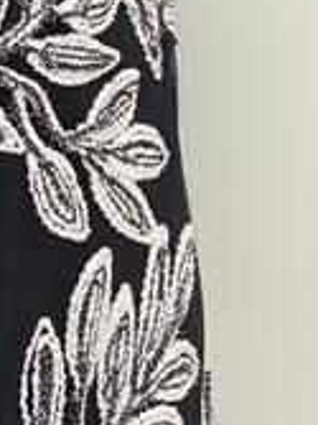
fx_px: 2036
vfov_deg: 11.5
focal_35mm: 166
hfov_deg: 8.7
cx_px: -145
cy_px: -172
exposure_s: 1/170
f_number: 2
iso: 20
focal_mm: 6
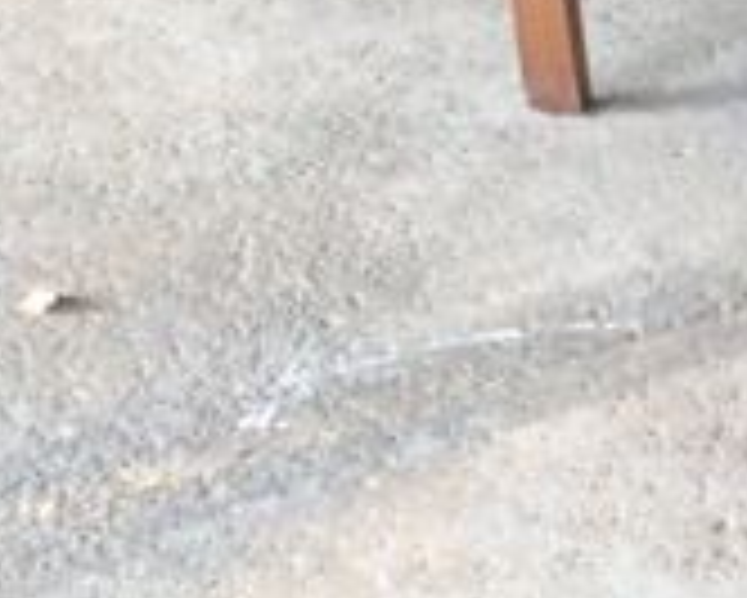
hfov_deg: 15.0
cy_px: 184
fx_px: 2411
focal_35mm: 109
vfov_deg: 14.1
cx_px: 1404
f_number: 2.2
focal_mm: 4.15
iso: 40
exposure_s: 1/60
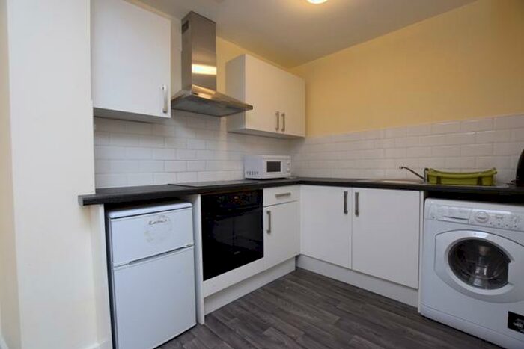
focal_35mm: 15
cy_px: 174
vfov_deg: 77.4
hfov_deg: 100.4
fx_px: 218
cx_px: 262
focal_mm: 10
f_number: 5
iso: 800
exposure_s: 1/100
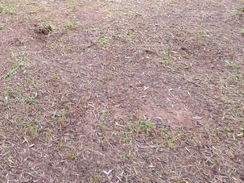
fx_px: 310
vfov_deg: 27.1
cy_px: -60
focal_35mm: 44
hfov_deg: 40.2
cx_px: 31
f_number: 2.2
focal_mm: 1.74
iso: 40
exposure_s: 1/100
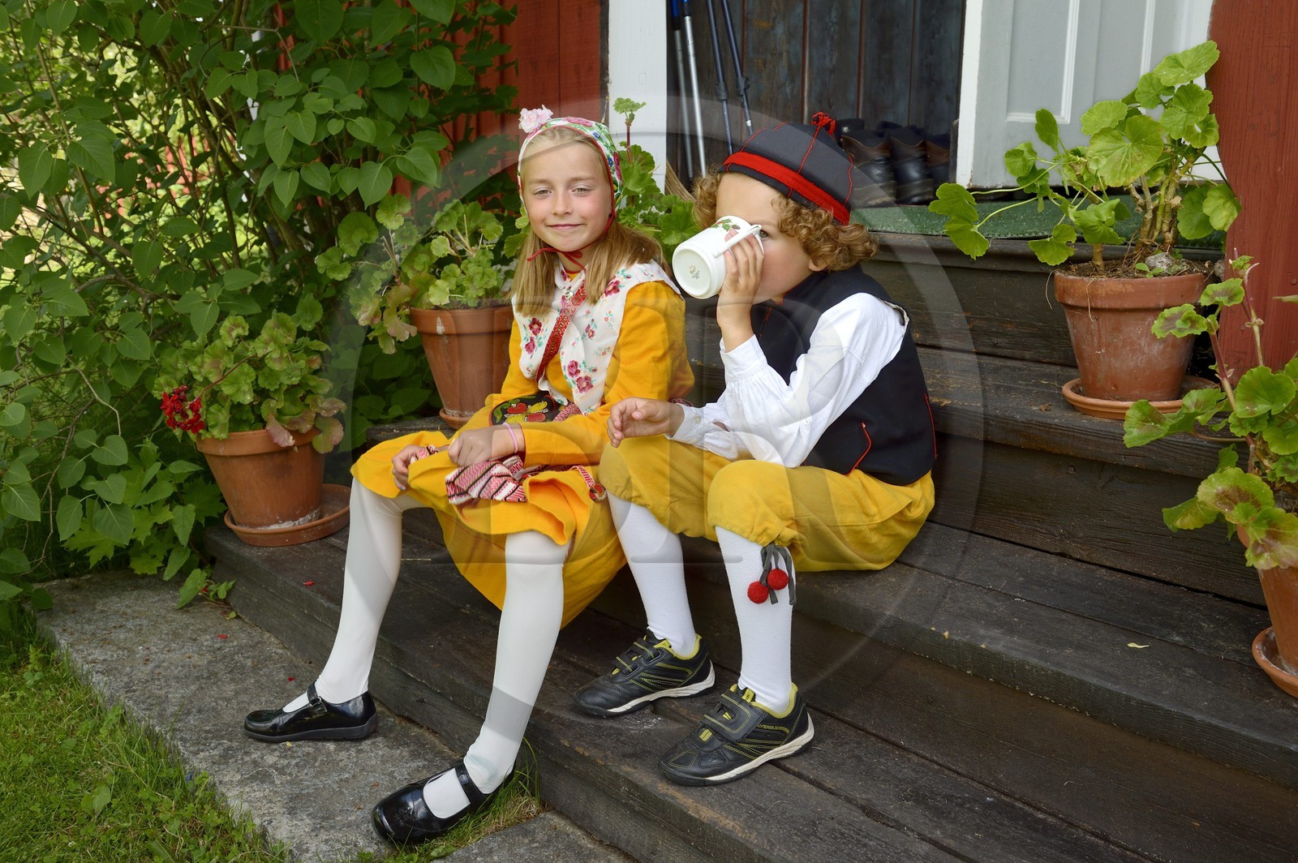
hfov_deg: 54.5
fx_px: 1261
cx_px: 649
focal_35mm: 35
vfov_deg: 37.8
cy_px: 432
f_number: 7.1
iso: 400
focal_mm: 35
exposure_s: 1/320
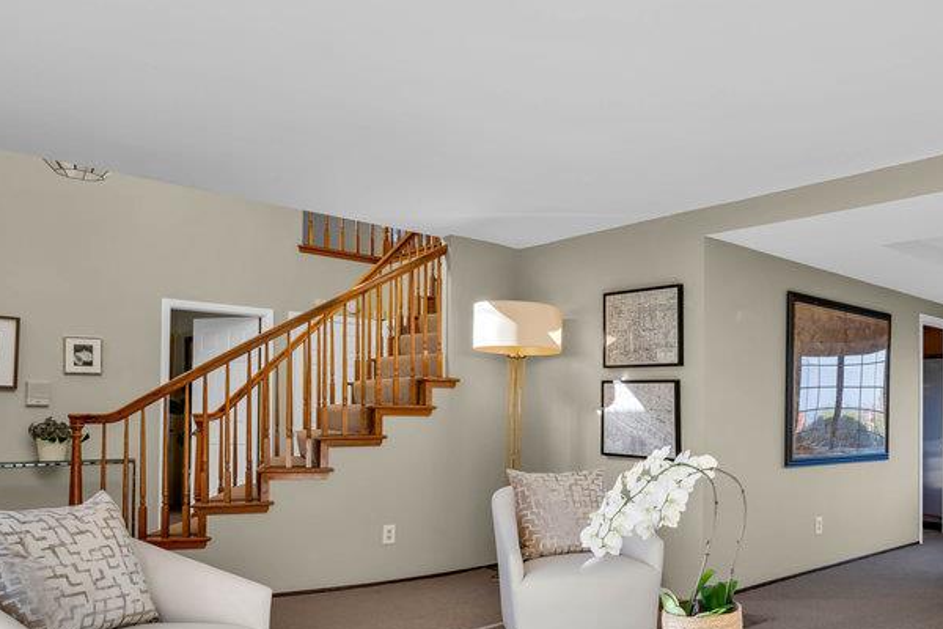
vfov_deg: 44.6
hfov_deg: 60.5
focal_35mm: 29
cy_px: 395
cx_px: 698
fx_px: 760
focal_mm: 17
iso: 100
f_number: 8
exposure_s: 1/30
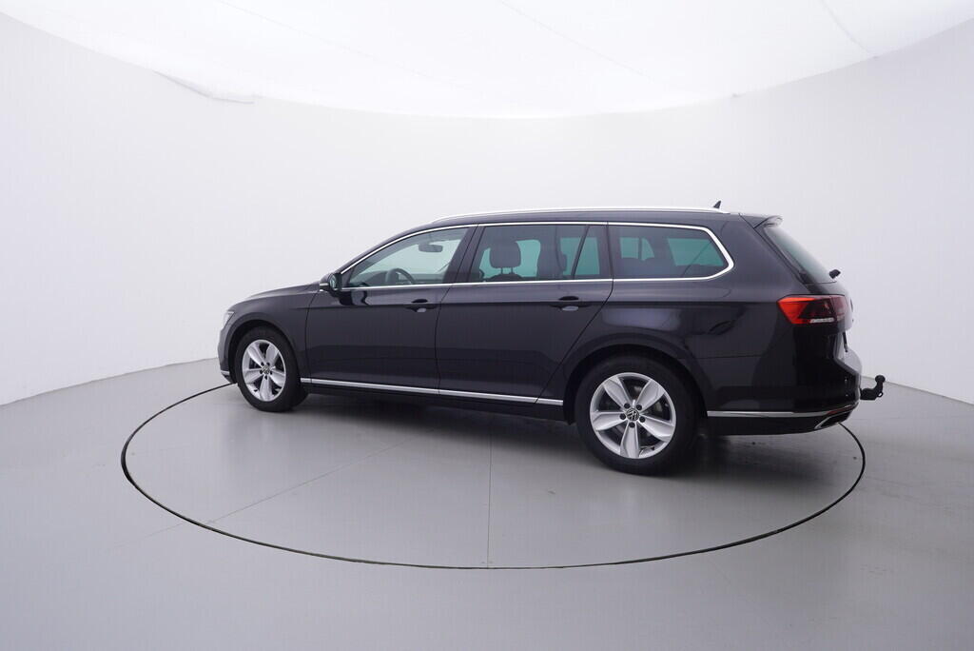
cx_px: 487
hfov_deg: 77.3
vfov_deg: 56.2
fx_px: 609
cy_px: 326
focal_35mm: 22
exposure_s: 1/80
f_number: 5
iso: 200
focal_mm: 15
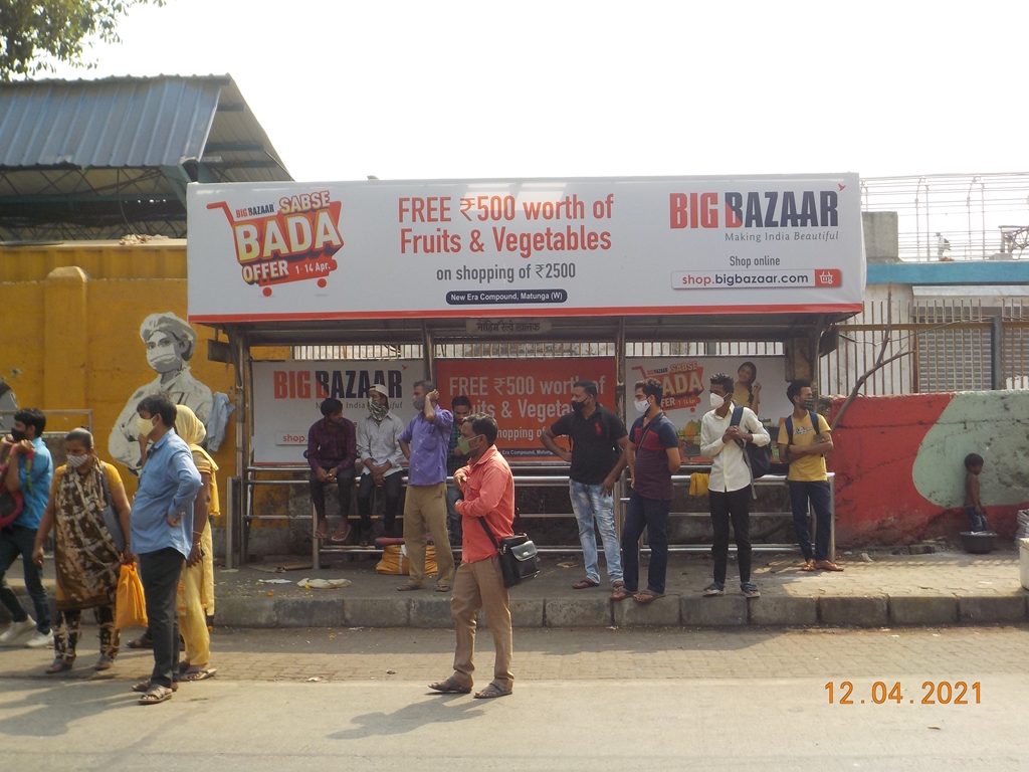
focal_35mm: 47
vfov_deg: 30.9
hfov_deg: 40.4
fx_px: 1397
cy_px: 386
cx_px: 514
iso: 125
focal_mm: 6.4
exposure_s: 1/400
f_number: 4.2
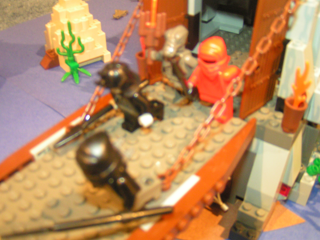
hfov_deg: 47.9
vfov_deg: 36.8
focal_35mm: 39
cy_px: 120
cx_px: 158
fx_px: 361
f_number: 2.8
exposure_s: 1/1.3
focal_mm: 5.8
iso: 200
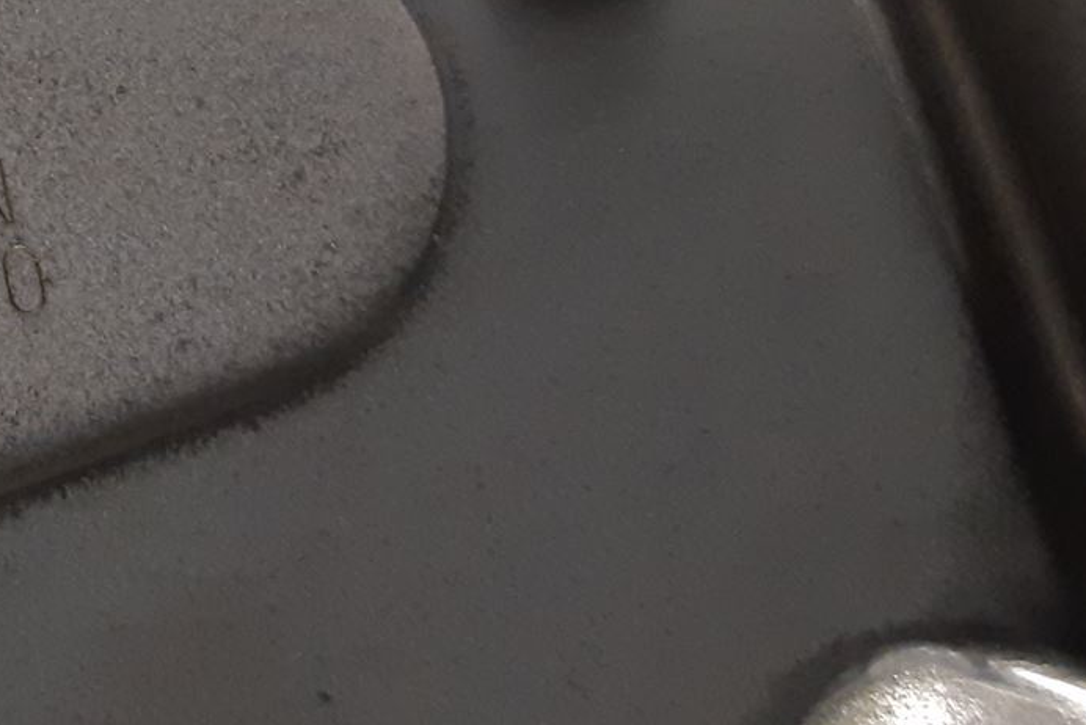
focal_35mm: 80
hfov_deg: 22.2
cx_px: -399
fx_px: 2414
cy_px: -41
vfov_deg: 16.6
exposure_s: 1/50
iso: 250
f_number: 1.7
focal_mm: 3.93
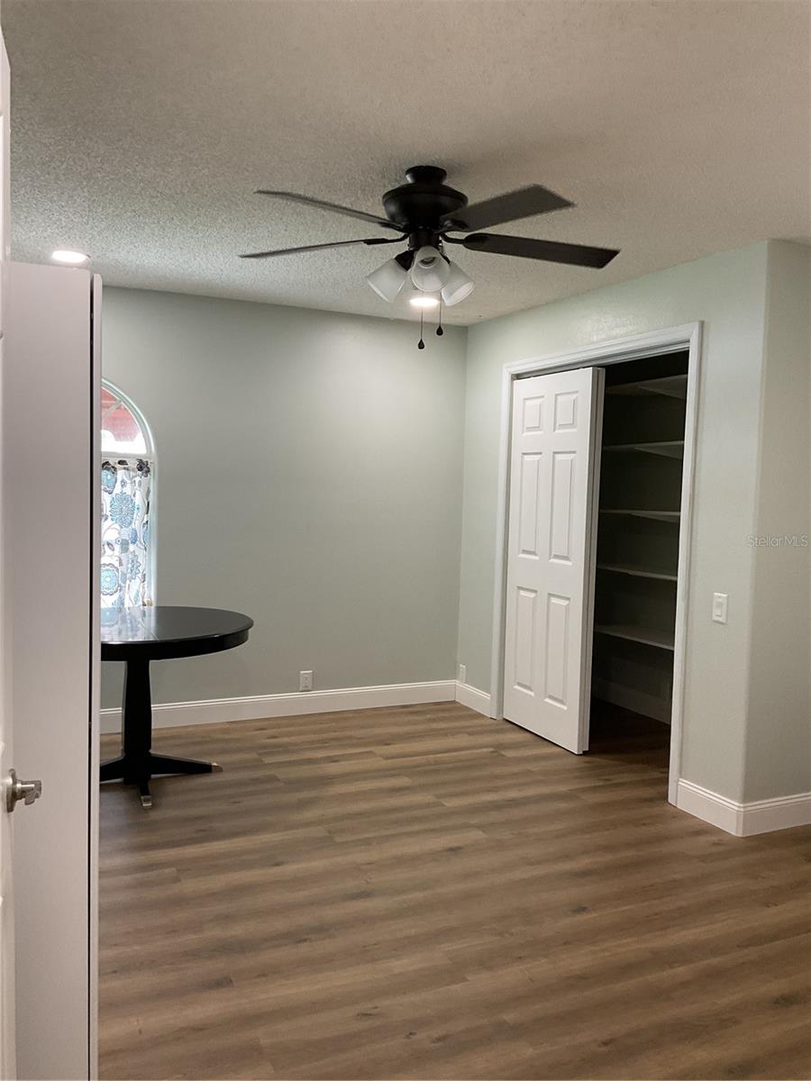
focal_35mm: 29
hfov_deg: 48.2
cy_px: 540
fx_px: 906
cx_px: 406
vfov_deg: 61.7
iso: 80
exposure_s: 1/60
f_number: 1.8
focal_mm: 3
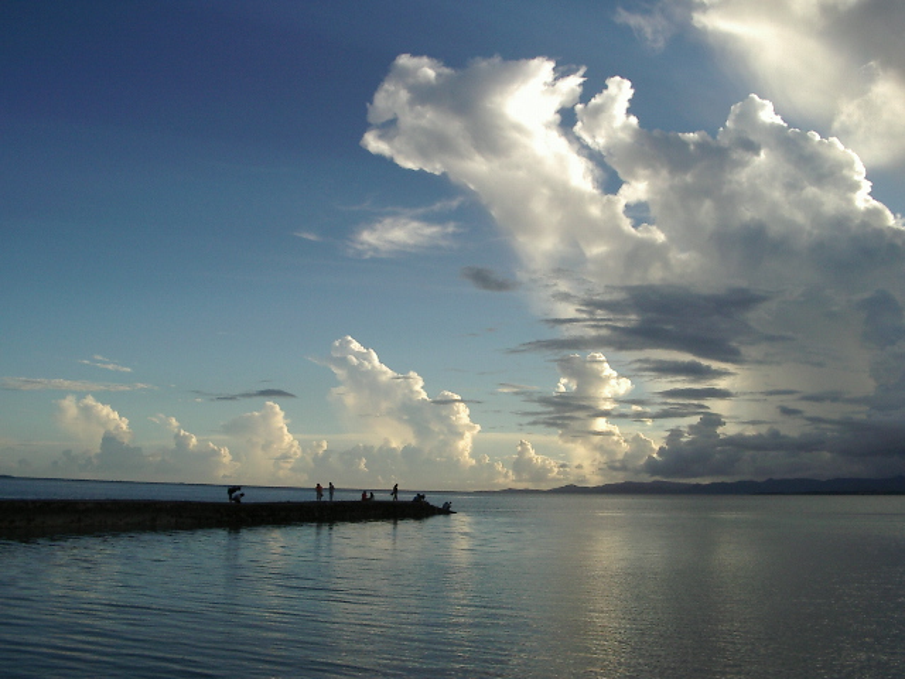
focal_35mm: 38
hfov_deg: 49.0
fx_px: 993
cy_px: 340
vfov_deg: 37.7
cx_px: 452
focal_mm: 5.8
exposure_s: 1/400
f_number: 4.8
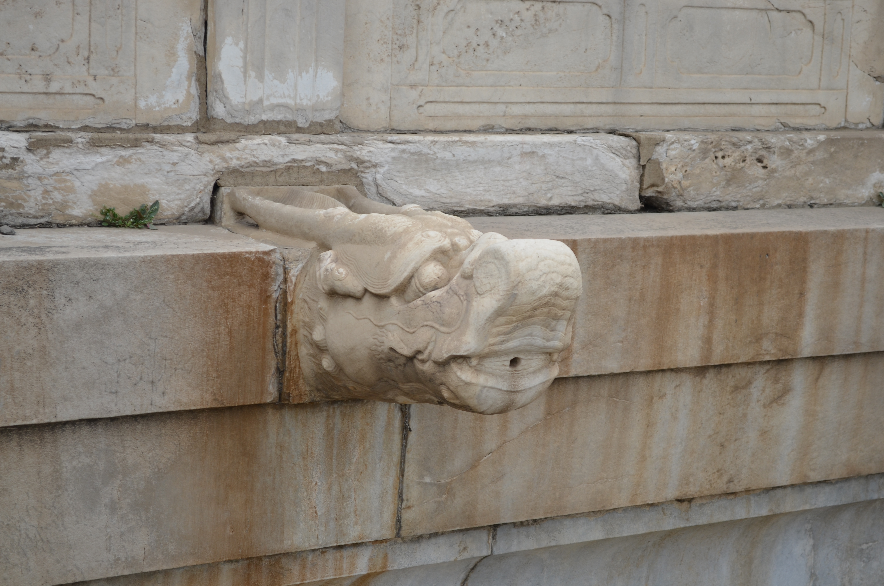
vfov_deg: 16.5
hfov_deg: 24.7
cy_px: 293
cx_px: 442
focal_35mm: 82
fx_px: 2022
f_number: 6.3
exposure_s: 1/160
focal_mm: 55
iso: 200
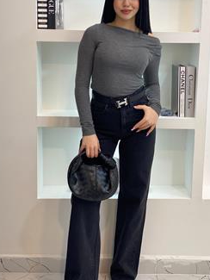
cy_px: 128
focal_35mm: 66
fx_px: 534
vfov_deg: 29.4
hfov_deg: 22.3
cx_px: 108
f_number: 2
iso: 100
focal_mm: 6
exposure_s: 1/100
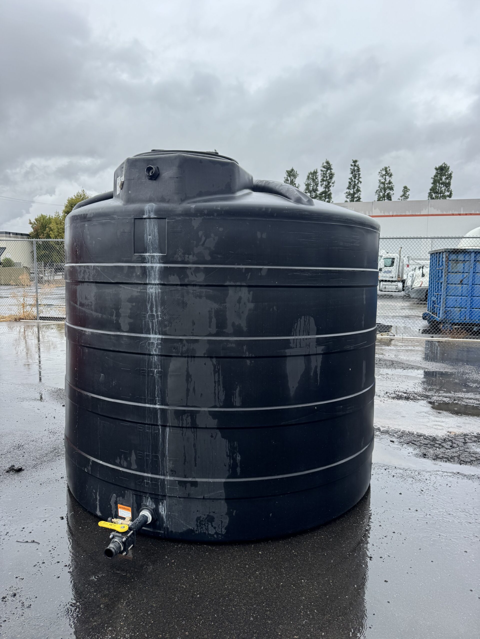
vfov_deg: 71.6
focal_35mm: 24
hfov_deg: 56.8
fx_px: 444
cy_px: 320
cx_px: 240
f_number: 1.78
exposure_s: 1/1869
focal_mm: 6.76
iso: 80
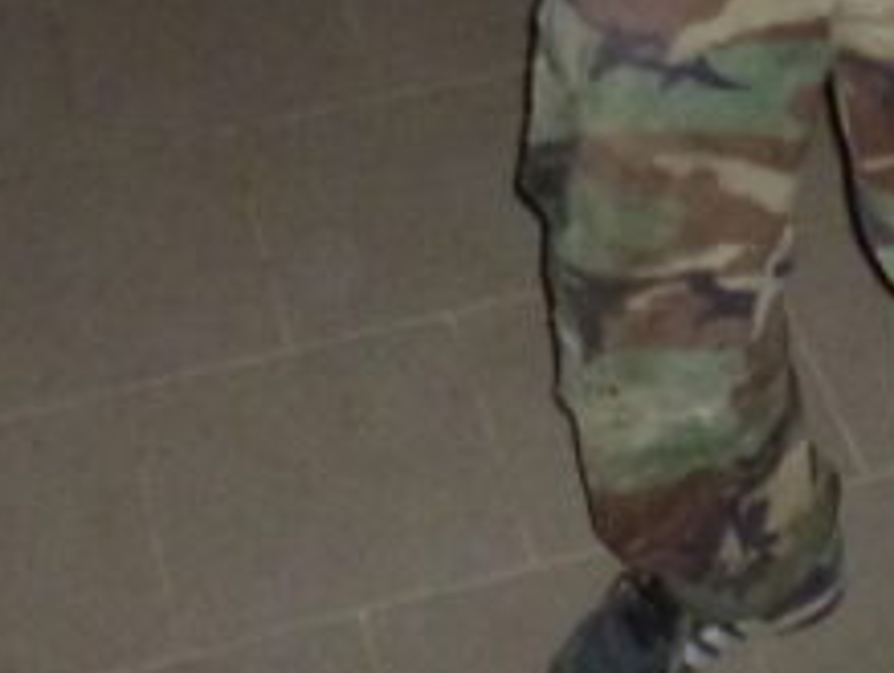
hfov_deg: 17.4
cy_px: -702
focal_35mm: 112
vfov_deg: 11.8
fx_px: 2897
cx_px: 751
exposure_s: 1/8
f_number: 2.5
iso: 400
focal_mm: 4.3
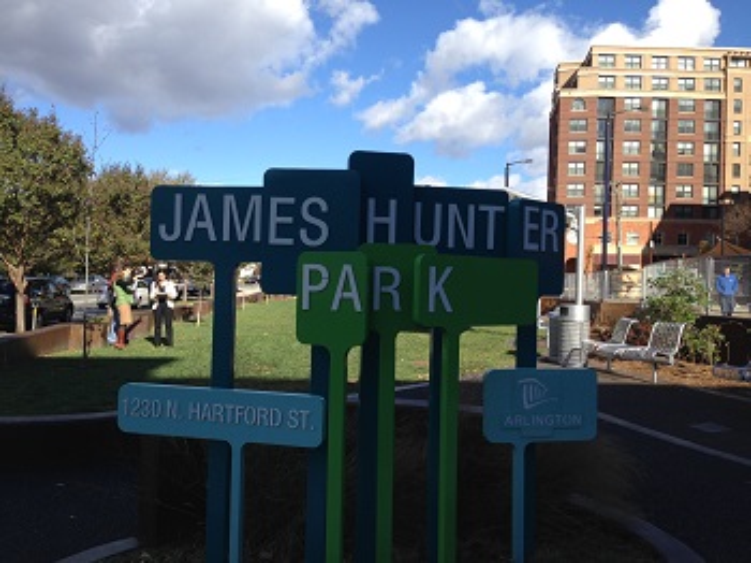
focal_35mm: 33
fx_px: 715
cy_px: 282
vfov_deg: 42.9
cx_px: 376
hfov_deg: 55.4
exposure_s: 1/1106
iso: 50
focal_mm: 4.12
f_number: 2.4
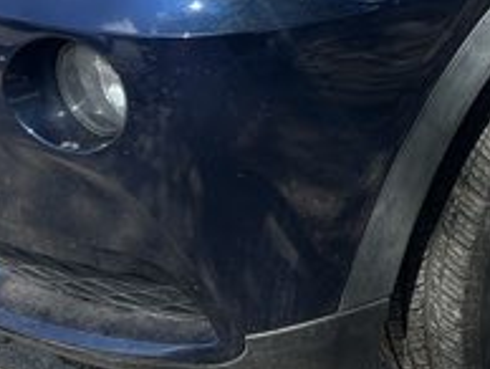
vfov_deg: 13.5
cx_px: 621
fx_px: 1516
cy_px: -76
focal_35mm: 107
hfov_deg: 17.3
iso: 50
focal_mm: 5.7
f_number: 1.5
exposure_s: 1/1377
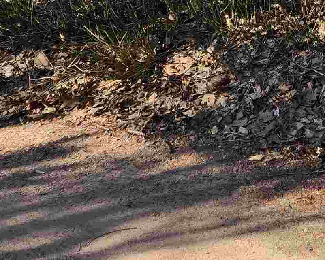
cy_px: -170
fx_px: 827
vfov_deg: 15.9
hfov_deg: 20.7
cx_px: 390
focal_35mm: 86
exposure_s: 1/424
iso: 20
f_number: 1.8
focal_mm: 5.4
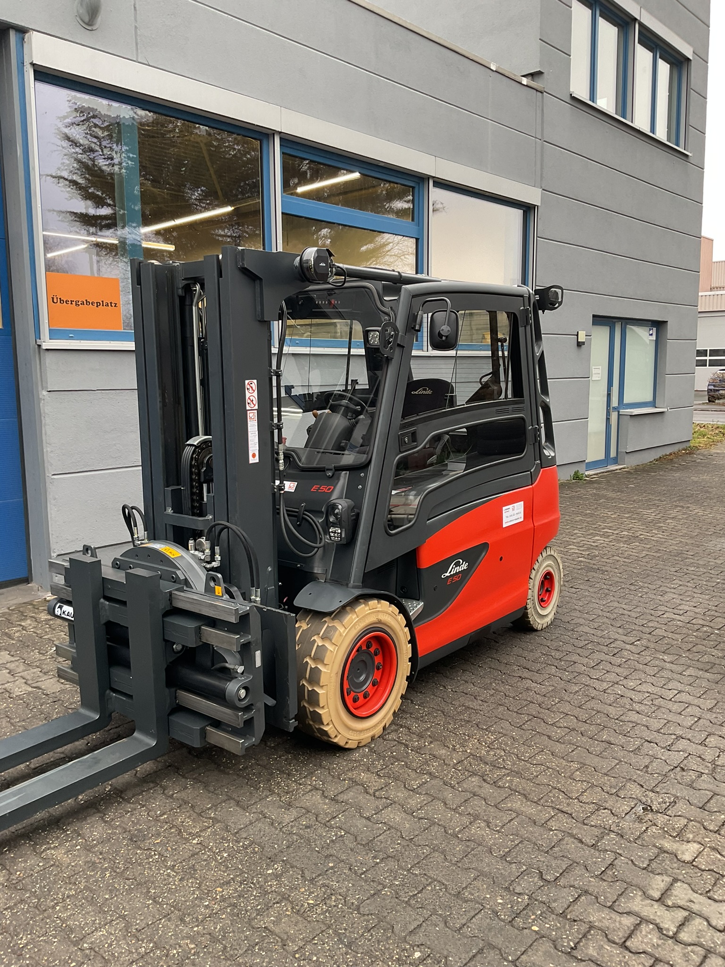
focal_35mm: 29
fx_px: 810
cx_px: 362
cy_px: 484
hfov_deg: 48.2
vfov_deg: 61.7
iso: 40
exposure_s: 1/60
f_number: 1.8
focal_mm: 3
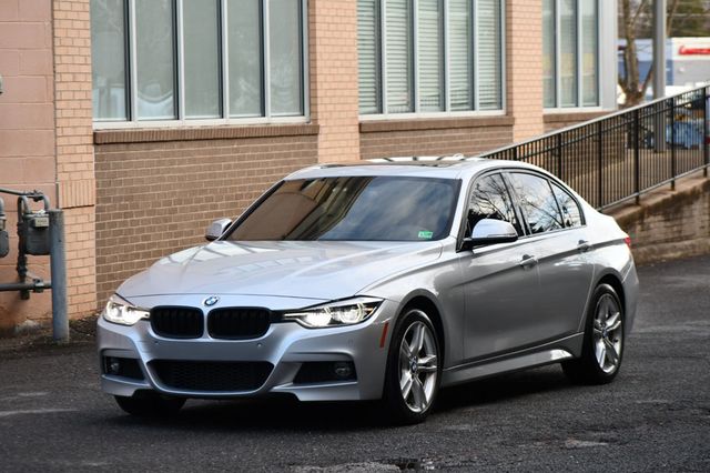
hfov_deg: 14.5
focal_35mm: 142
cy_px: 236
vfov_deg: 9.7
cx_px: 355
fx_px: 2799
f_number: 5
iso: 400
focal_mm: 95
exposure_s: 1/250
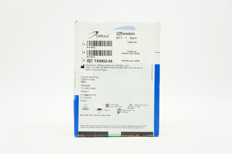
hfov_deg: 34.2
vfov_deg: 23.1
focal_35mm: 58
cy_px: 77
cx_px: 116
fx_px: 377
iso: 400
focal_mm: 39
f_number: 4.5
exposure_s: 1/80
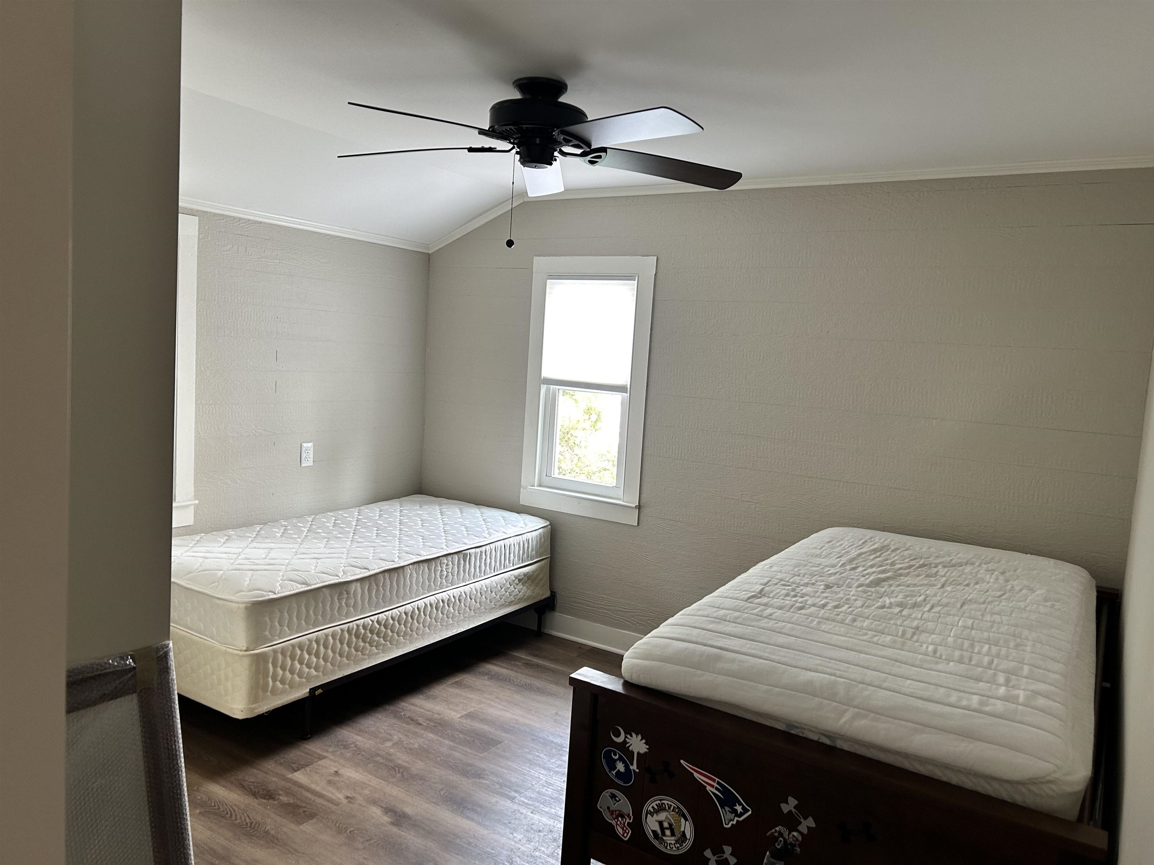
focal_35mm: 26
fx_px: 867
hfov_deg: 67.3
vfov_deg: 53.1
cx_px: 577
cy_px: 432
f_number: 1.5
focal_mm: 5.7
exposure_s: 1/60
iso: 100
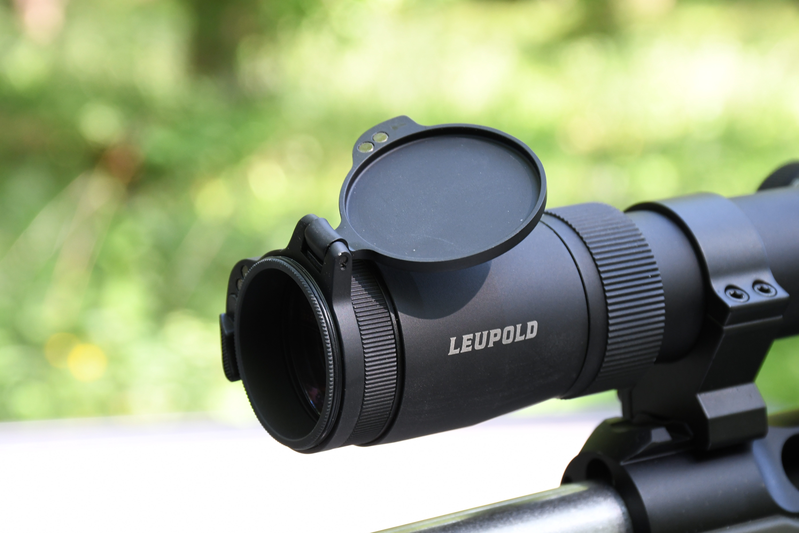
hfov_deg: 17.1
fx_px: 2663
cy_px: 266
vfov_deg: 11.4
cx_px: 400
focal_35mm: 120
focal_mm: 80
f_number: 10
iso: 1000
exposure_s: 1/60
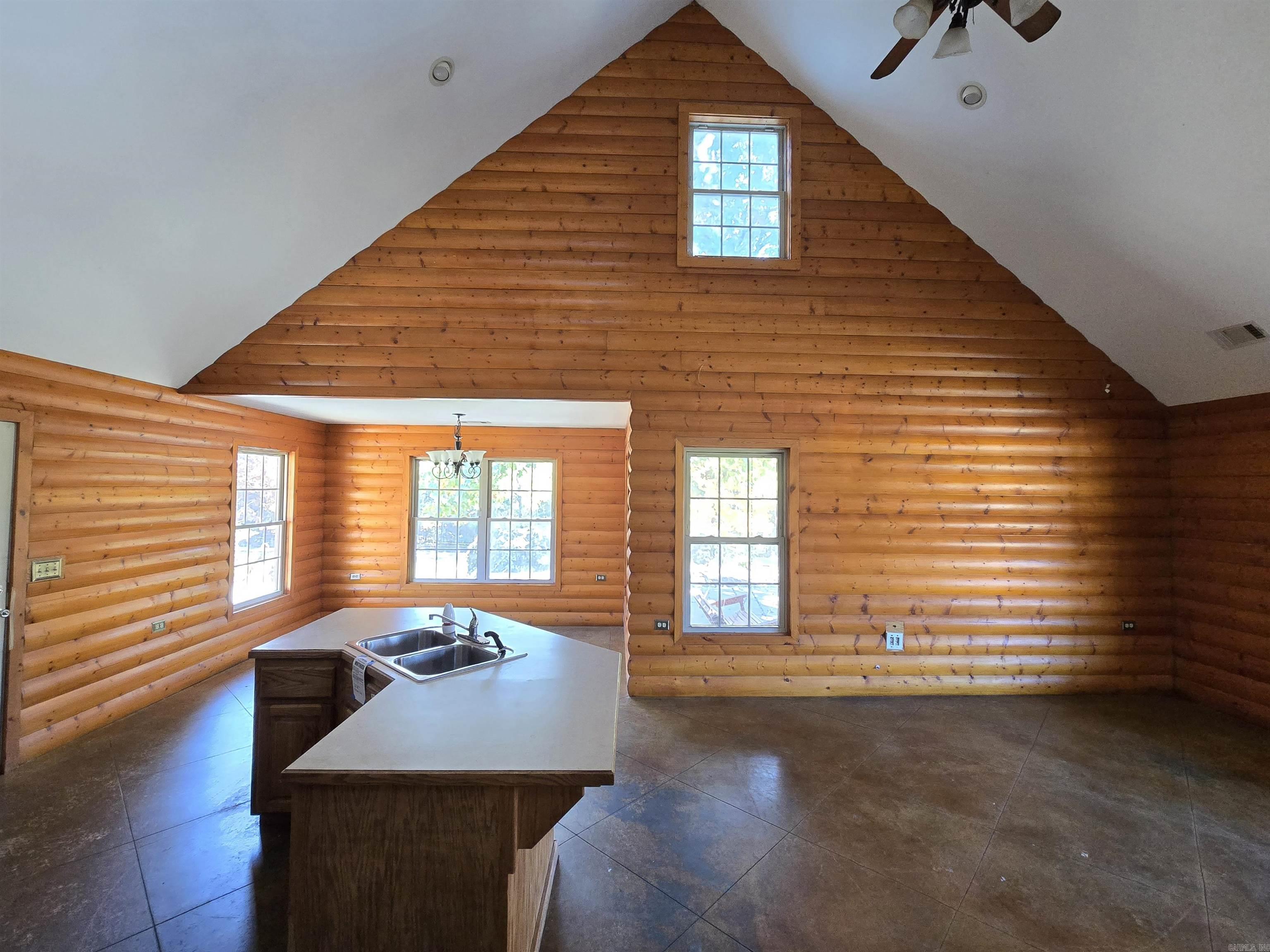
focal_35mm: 13
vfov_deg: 89.9
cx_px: 635
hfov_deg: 106.2
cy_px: 476
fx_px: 477
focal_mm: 2.2
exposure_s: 1/60.2
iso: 640
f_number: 2.2
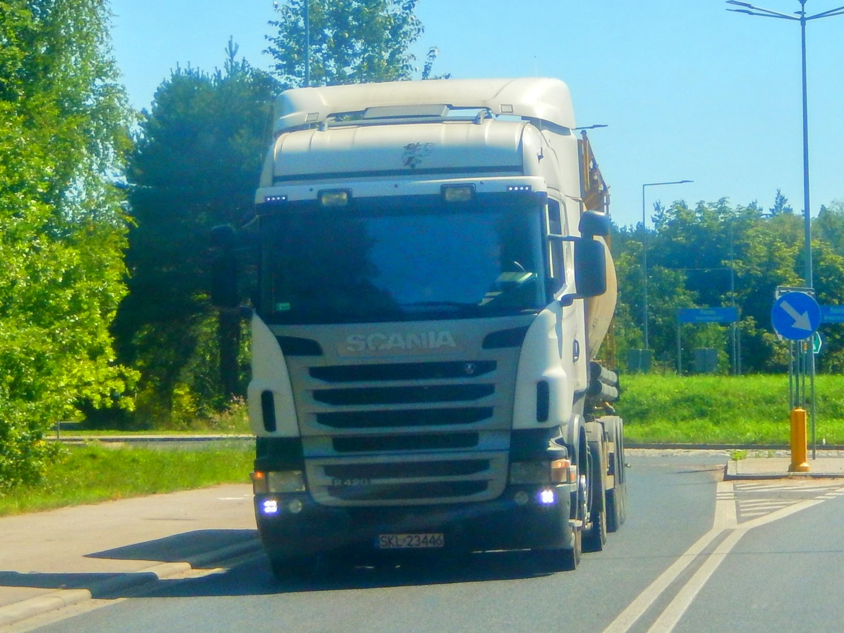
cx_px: 422
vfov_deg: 21.9
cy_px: 316
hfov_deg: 29.0
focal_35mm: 67
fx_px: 1634
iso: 125
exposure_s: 1/640
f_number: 4.8
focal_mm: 12
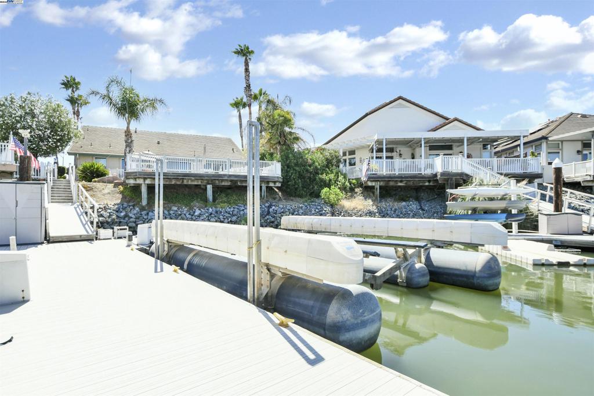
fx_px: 248
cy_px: 198
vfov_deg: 77.3
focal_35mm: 15
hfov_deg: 100.4
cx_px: 297
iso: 500
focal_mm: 10
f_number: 4.5
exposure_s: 1/1000
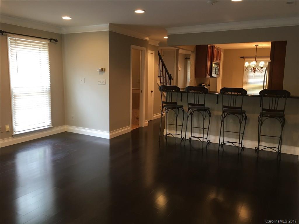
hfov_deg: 61.7
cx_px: 150
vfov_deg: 48.2
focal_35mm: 29
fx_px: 250
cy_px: 112
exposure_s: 1/30
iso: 100
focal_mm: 4.15
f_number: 2.2
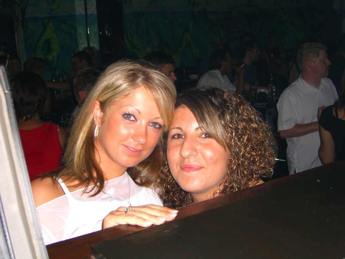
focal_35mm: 46
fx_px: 458
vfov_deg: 31.5
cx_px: 172
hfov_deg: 41.2
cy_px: 130
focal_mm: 9.5
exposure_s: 1/60
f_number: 3.1
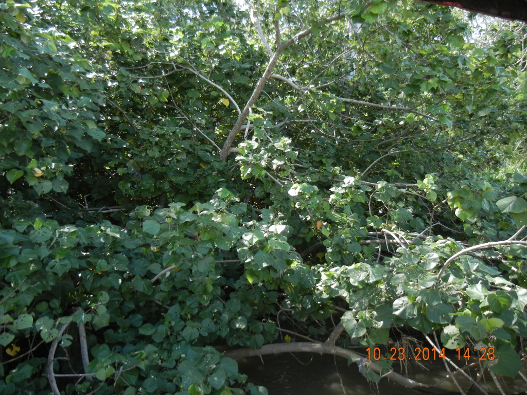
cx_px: 264
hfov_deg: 60.0
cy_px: 198
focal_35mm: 30
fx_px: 457
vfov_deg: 46.8
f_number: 3.5
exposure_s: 1/164
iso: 160
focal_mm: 5.4
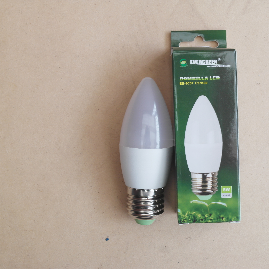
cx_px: 173
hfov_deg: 23.3
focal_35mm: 74
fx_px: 651
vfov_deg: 23.4
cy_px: 134
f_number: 10
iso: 200
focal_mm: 38
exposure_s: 1/20
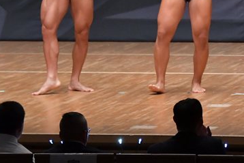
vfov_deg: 3.1
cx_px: 247
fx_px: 2963
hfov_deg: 4.7
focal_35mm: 437
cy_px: -8
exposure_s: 1/400
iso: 6400
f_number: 5.6
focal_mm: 135
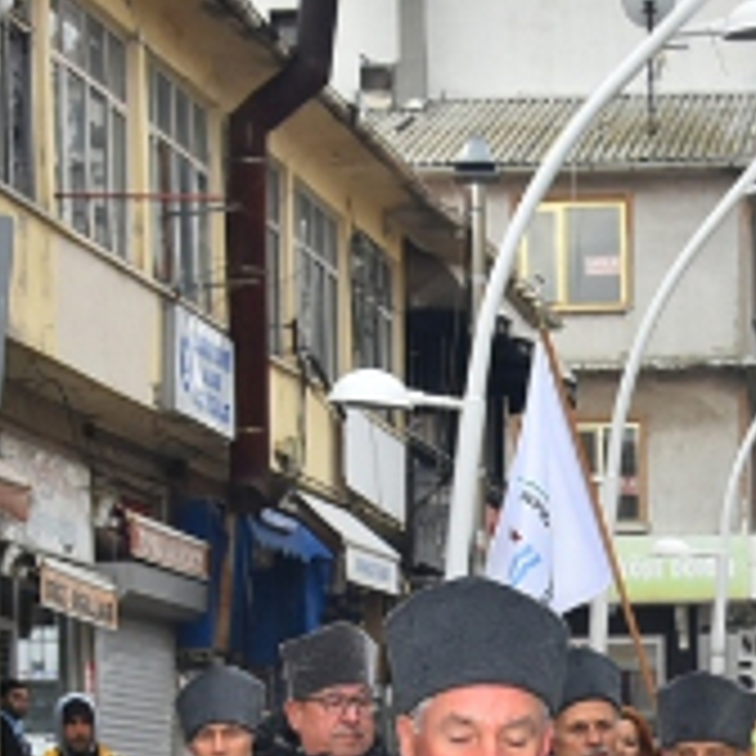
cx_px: 724
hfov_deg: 11.0
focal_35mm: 158
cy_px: 945
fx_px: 3904
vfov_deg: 10.8
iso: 500
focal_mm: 26
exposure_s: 1/320
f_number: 8
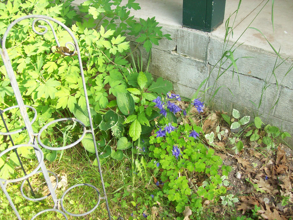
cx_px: 146
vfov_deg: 39.6
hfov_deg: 51.4
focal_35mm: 36
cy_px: 110
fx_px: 305
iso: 80
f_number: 2.7
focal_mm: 6
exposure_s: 1/139
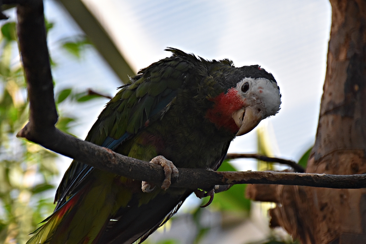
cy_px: 122
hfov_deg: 9.8
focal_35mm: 210
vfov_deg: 6.5
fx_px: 2135
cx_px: 183
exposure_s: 1/500
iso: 1400
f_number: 5.6
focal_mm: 140
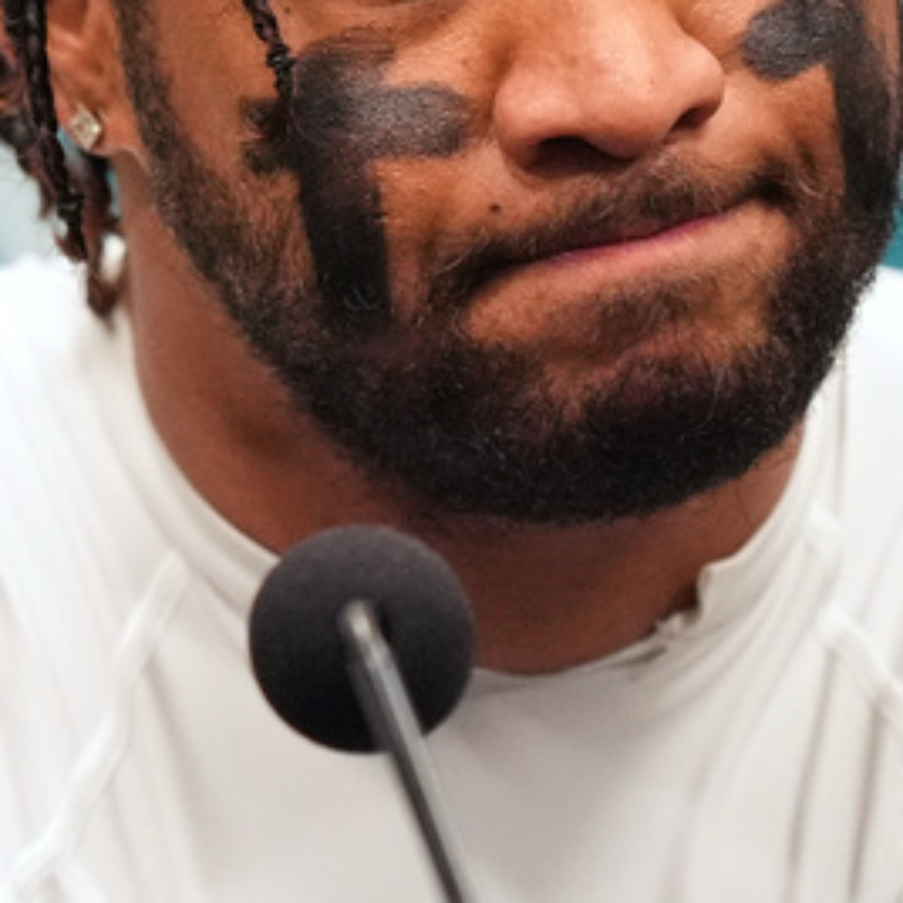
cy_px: 120
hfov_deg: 1.3
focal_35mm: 1301
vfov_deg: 1.3
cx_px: -125
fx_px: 38397
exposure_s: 1/1000
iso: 6400
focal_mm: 400
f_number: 2.8
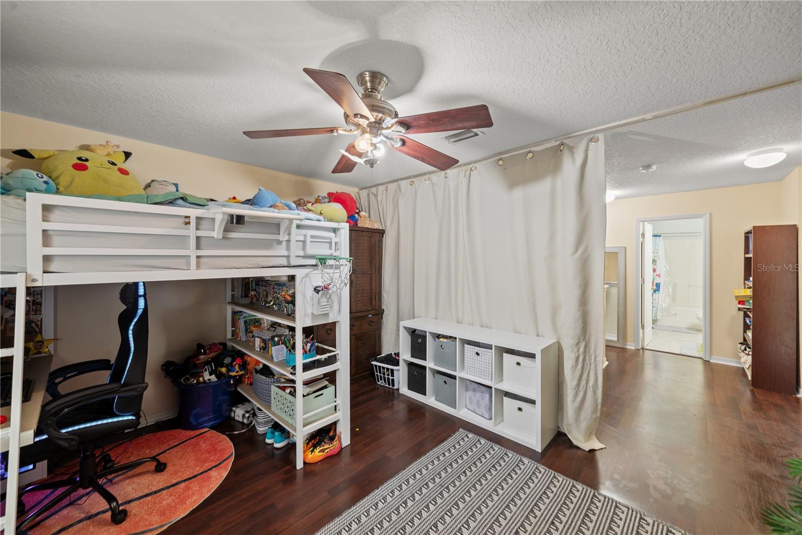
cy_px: 268
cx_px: 401
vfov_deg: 81.2
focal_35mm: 14
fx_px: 312
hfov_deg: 104.2
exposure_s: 3
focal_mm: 14
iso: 160
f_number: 7.1
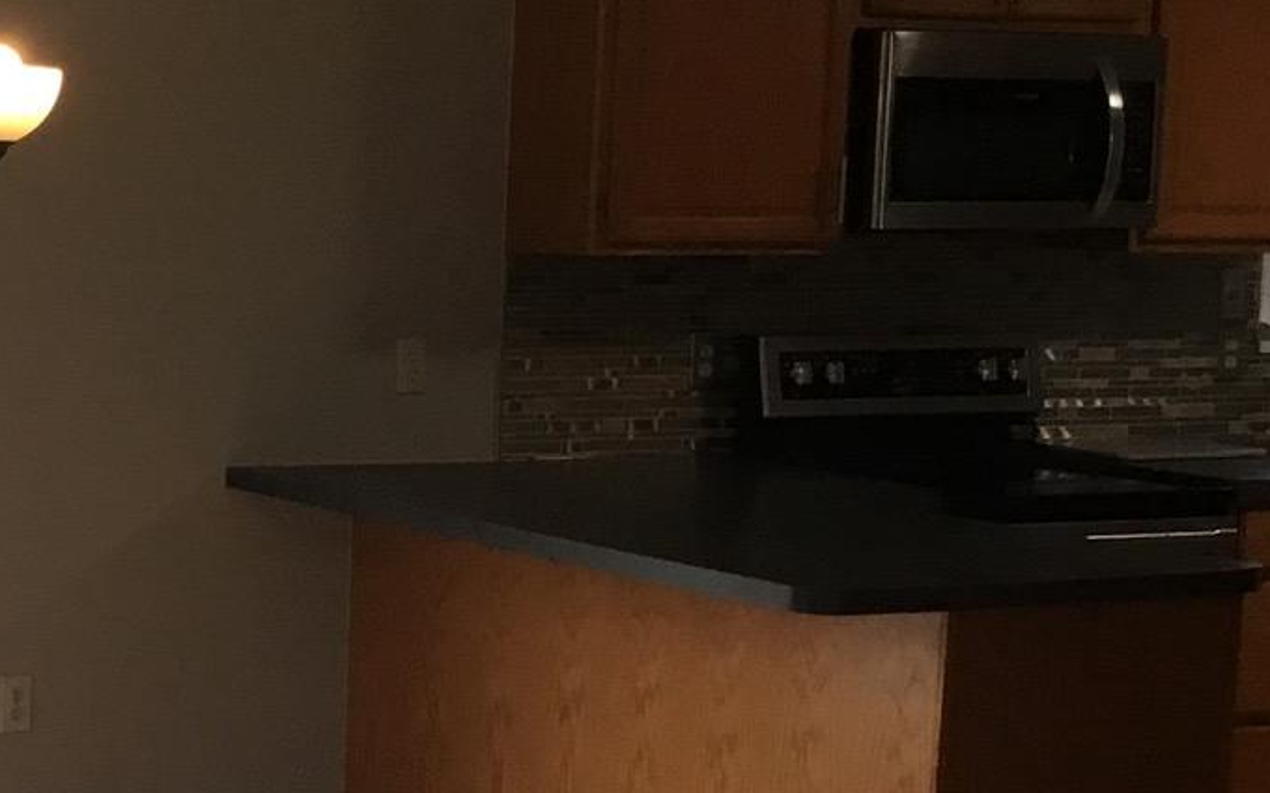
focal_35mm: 99
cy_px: 480
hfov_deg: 19.9
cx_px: -187
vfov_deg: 13.2
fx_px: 3427
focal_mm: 3.3
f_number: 2.4
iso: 32
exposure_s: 1/40
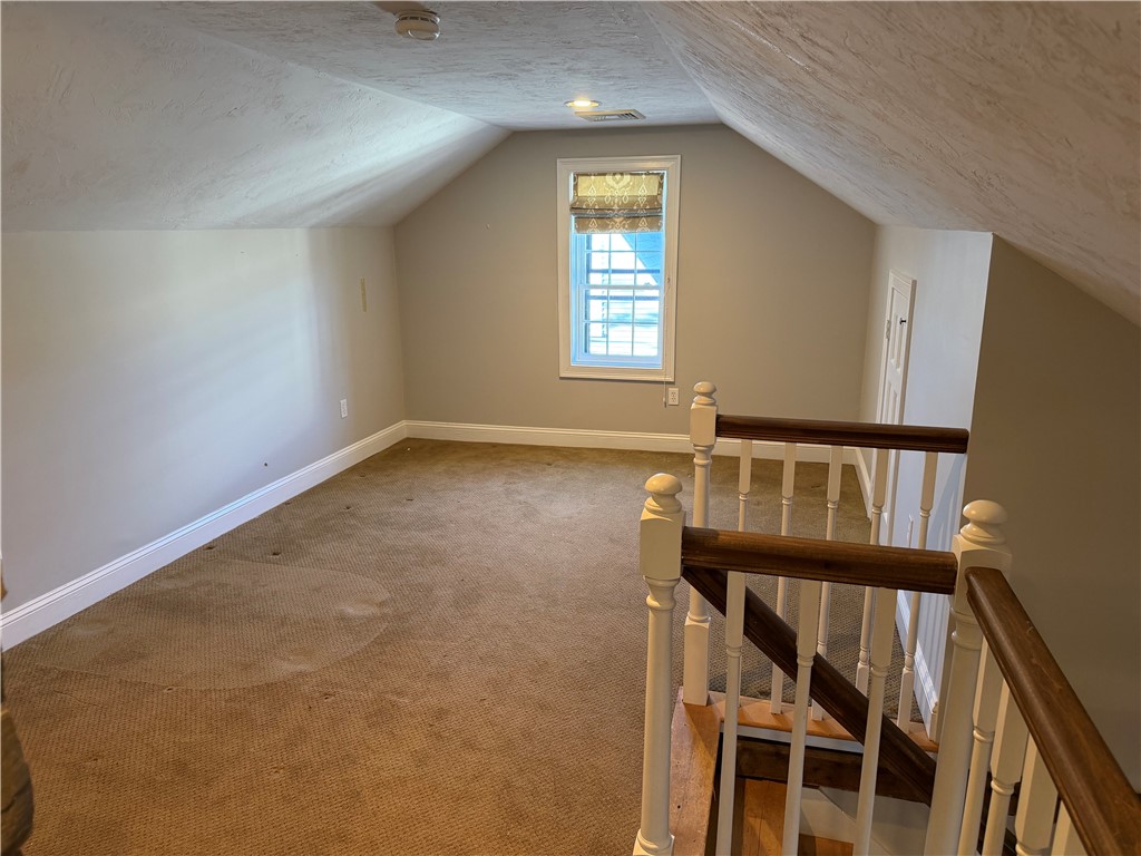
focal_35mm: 24
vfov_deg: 56.8
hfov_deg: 71.6
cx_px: 570
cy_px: 428
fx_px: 791
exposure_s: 1/60
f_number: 1.78
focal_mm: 6.76
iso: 250
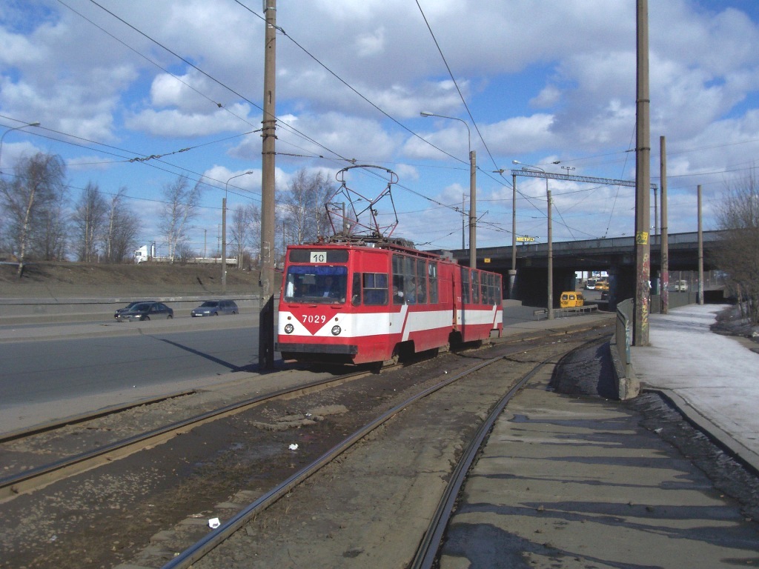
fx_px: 921
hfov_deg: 44.8
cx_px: 380
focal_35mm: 42
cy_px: 284
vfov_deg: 34.3
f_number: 5.6
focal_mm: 7
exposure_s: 1/1010
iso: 80
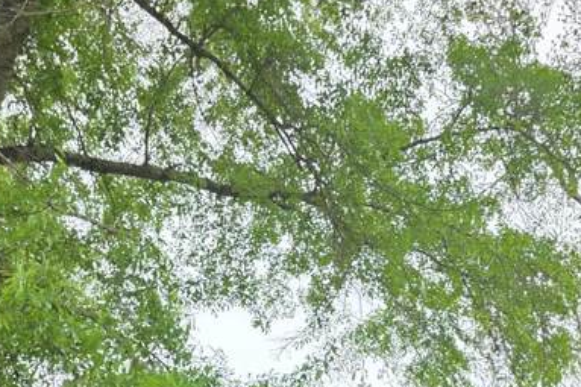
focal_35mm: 60
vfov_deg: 18.1
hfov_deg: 33.4
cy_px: 689
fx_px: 968
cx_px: 332
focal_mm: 6.3
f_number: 1.7
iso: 40
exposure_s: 1/359
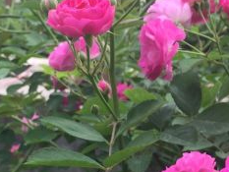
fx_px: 576
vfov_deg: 17.0
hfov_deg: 22.1
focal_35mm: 87
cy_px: 82
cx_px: 198
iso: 32
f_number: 2.2
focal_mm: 4.15
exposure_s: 1/143
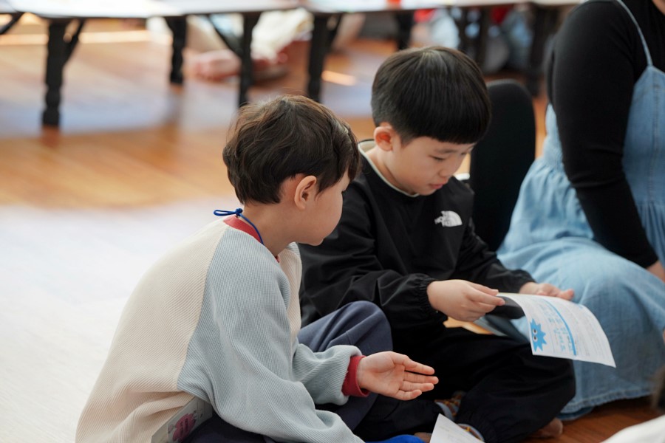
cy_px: 222
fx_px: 2346
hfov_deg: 16.1
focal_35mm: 127
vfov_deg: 10.8
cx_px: 332
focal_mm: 127
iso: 800
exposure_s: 1/160
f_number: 4
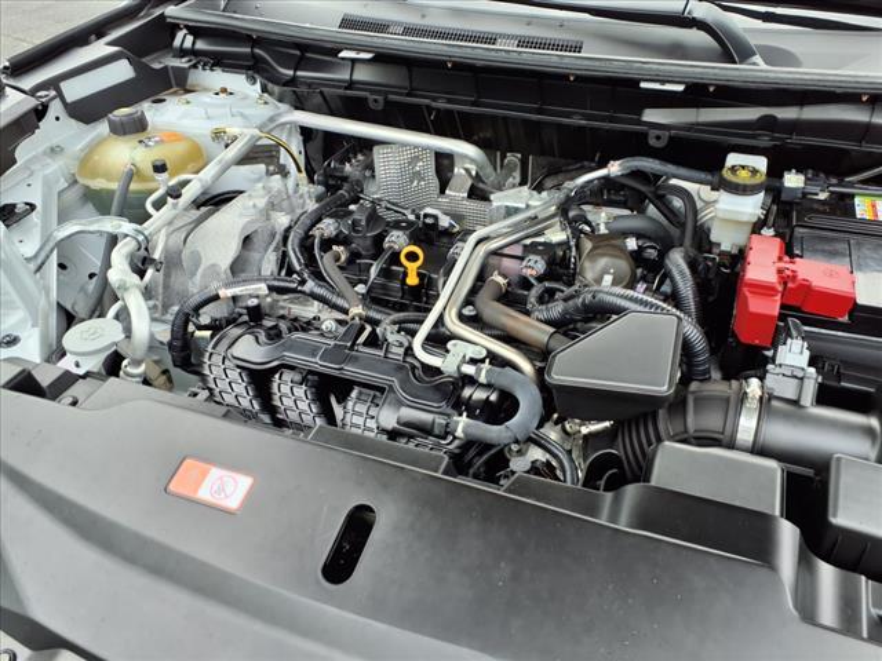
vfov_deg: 51.4
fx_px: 688
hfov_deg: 65.3
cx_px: 441
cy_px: 330
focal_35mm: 27
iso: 40
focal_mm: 3.58
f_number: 1.9
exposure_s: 1/270
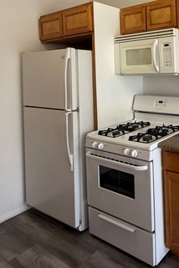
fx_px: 216
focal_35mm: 29
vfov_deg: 60.7
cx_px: 207
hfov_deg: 36.4
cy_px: 73
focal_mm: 2.22
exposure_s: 1/120
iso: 160
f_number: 2.2
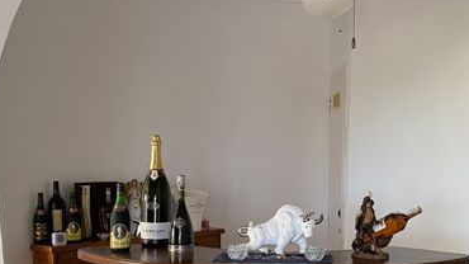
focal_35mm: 54
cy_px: 208
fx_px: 671
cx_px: 312
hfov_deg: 38.1
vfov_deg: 22.0
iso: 125
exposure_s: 1/74
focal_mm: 4.25
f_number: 1.8
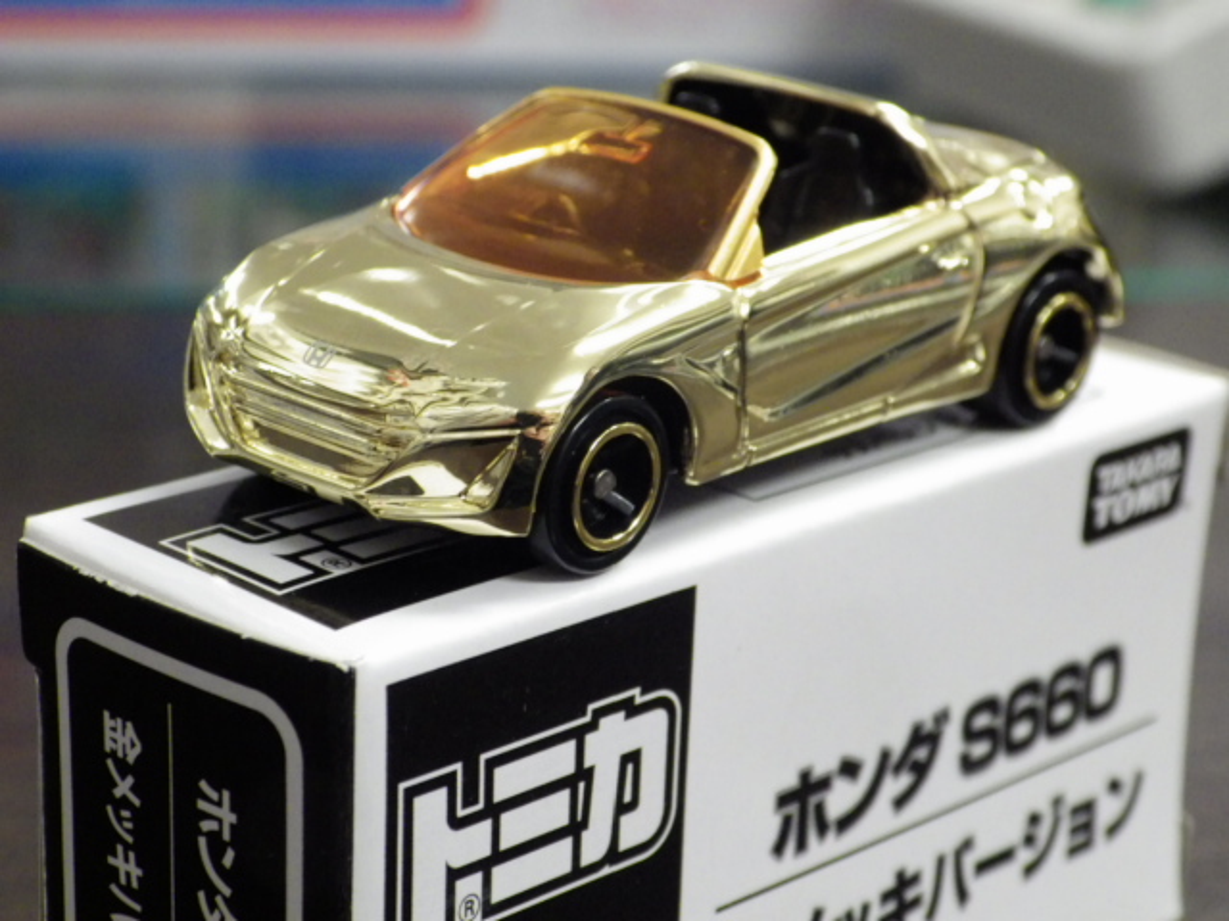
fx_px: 3657
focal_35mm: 103
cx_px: 614
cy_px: 460
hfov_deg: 19.1
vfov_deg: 14.4
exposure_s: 1/30
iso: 800
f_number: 4.6
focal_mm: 18.4
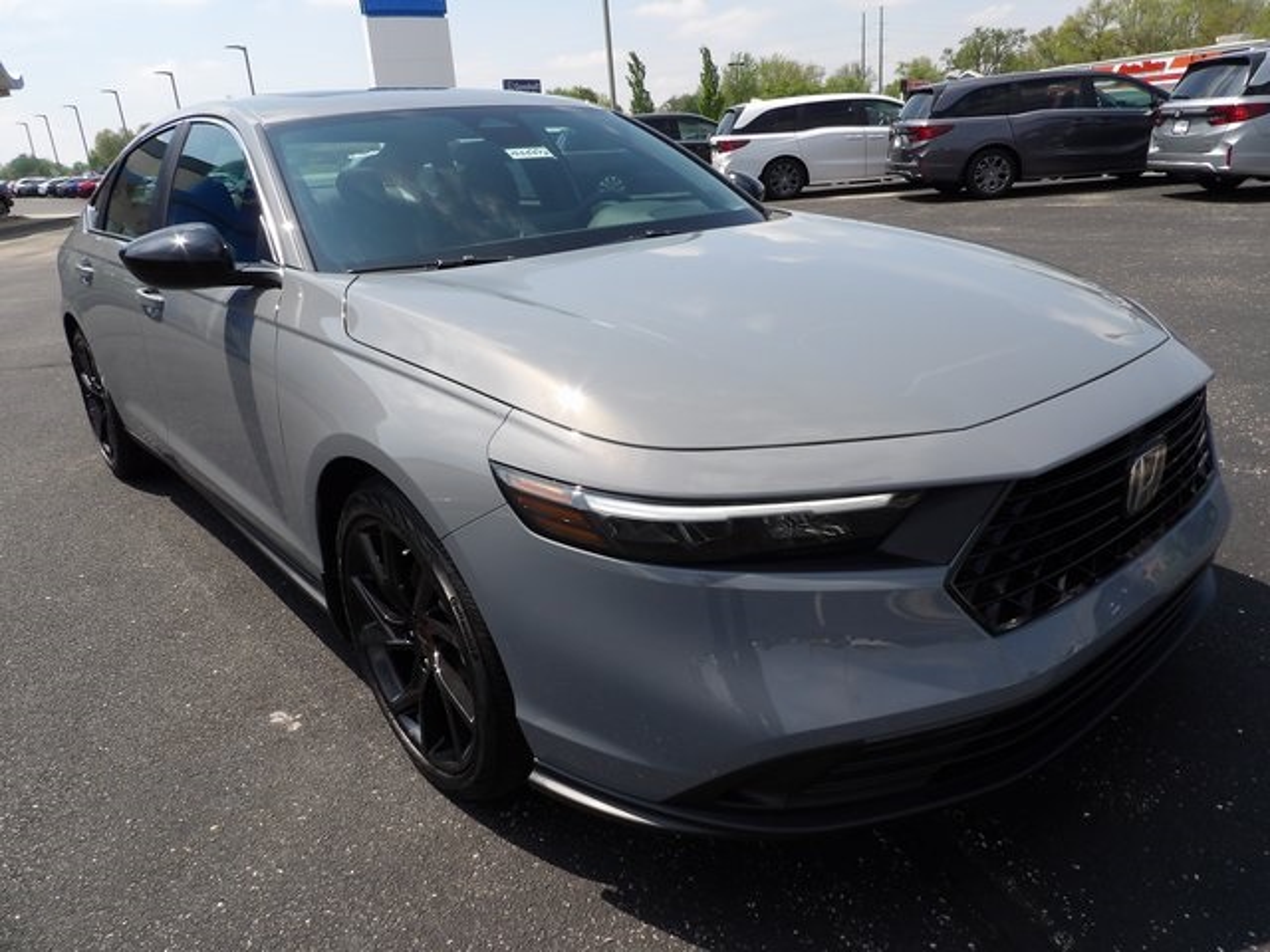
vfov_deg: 56.8
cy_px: 476
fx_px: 881
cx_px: 635
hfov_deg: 71.6
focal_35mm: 24
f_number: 4.6
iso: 100
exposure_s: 1/480
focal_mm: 4.3
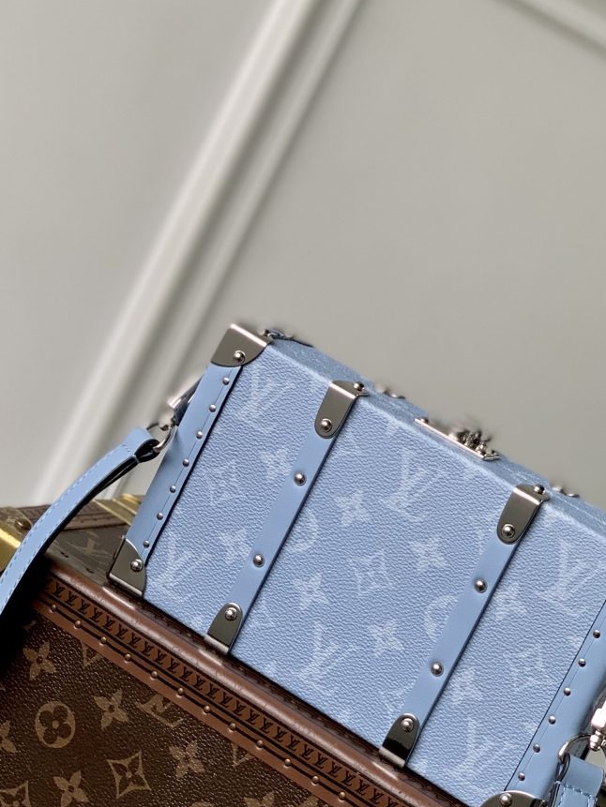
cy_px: 344
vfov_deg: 22.5
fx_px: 2030
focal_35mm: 87
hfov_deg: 16.9
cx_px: 394
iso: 80
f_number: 2.4
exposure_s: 1/122
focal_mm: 6
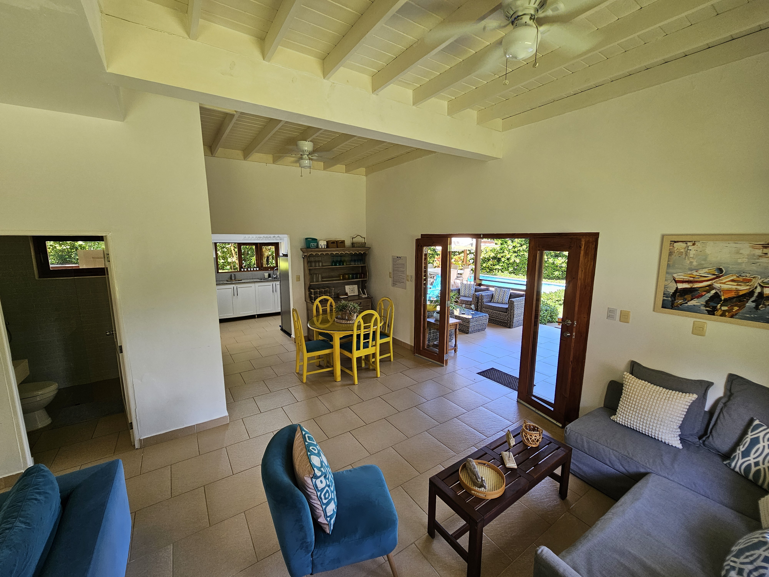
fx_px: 289
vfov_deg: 89.9
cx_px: 384
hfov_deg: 106.2
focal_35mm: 13
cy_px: 288
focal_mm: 2.2
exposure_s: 1/60
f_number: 2.2
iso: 64
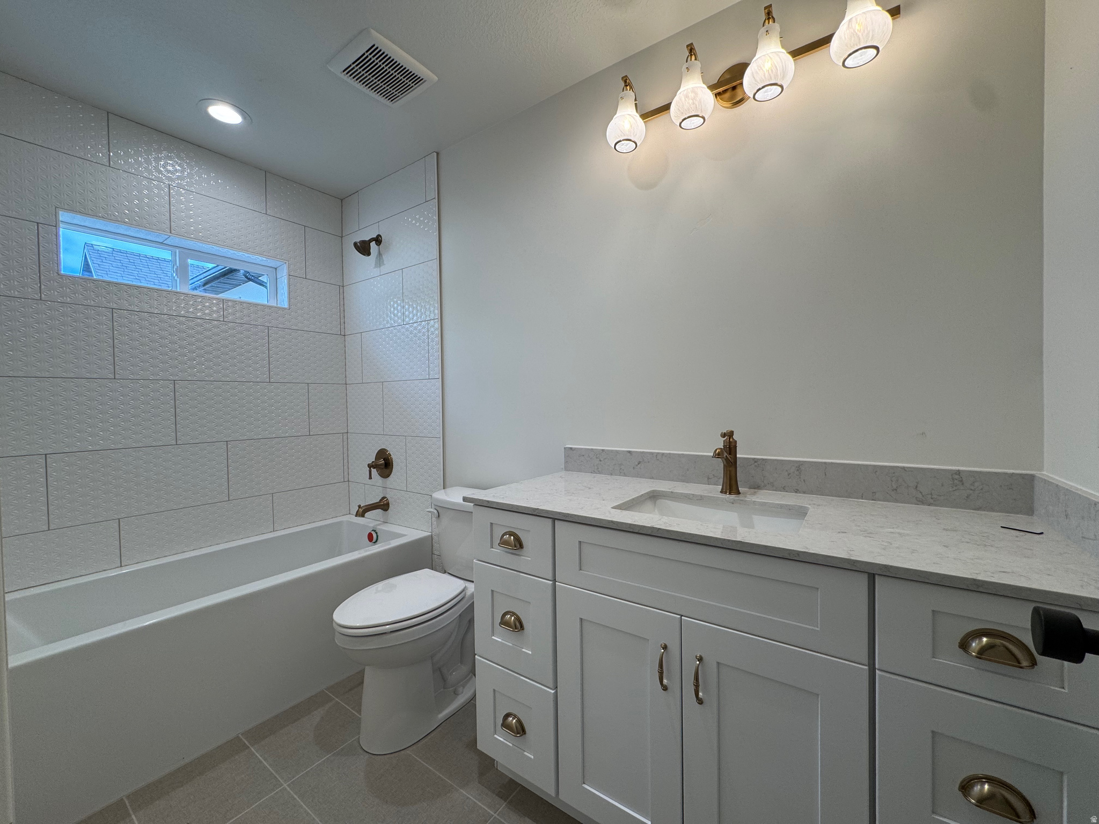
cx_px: 550
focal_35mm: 14
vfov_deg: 85.7
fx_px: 444
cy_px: 412
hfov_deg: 102.1
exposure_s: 1/120
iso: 64
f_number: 2.2
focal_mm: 2.22
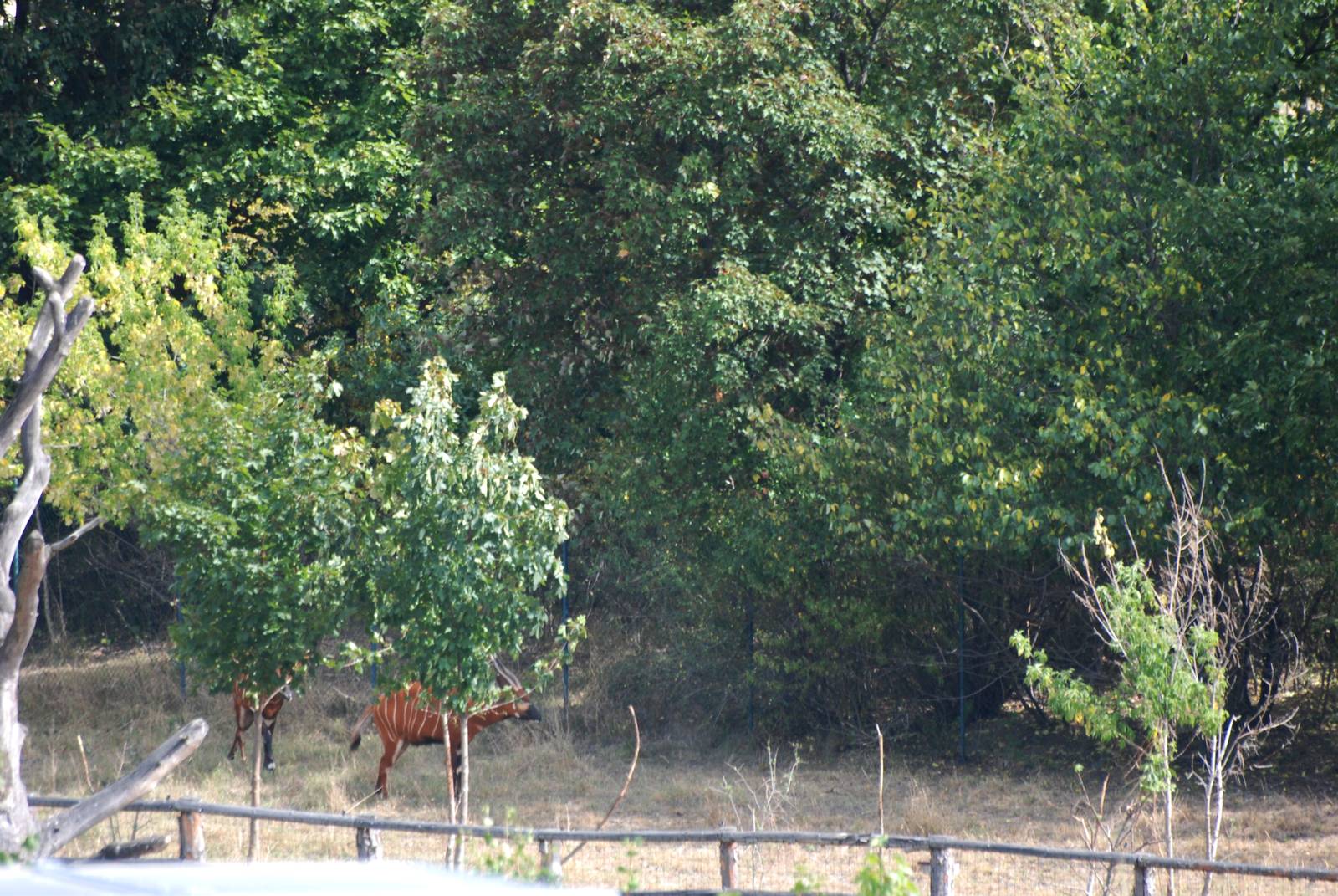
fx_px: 16745
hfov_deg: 4.6
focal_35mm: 450
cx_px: 669
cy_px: 448
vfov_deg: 3.1
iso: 400
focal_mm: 300
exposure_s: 1/250
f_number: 5.6
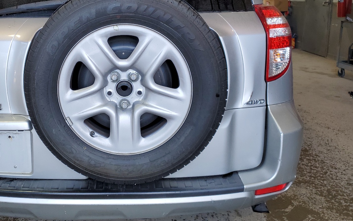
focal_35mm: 39
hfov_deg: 49.4
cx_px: 115
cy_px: 68
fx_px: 375
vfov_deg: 32.4
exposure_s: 1/204
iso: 50
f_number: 1.5
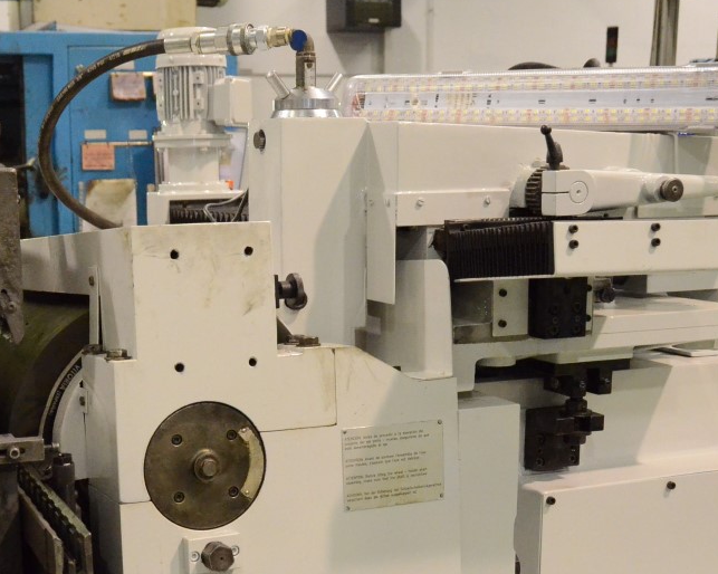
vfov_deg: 26.6
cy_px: 351
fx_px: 1211
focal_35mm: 57
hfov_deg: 32.5
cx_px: 195
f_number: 5.6
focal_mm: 24
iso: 6400
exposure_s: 1/125
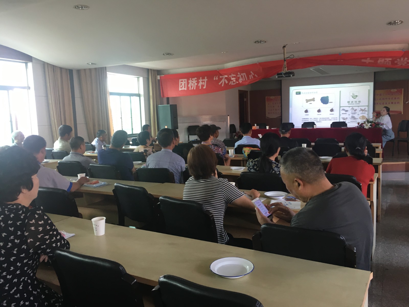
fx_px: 343
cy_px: 154
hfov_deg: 61.7
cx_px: 204
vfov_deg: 48.2
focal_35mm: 29
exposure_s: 1/33
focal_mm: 4.15
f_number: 2.2
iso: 80
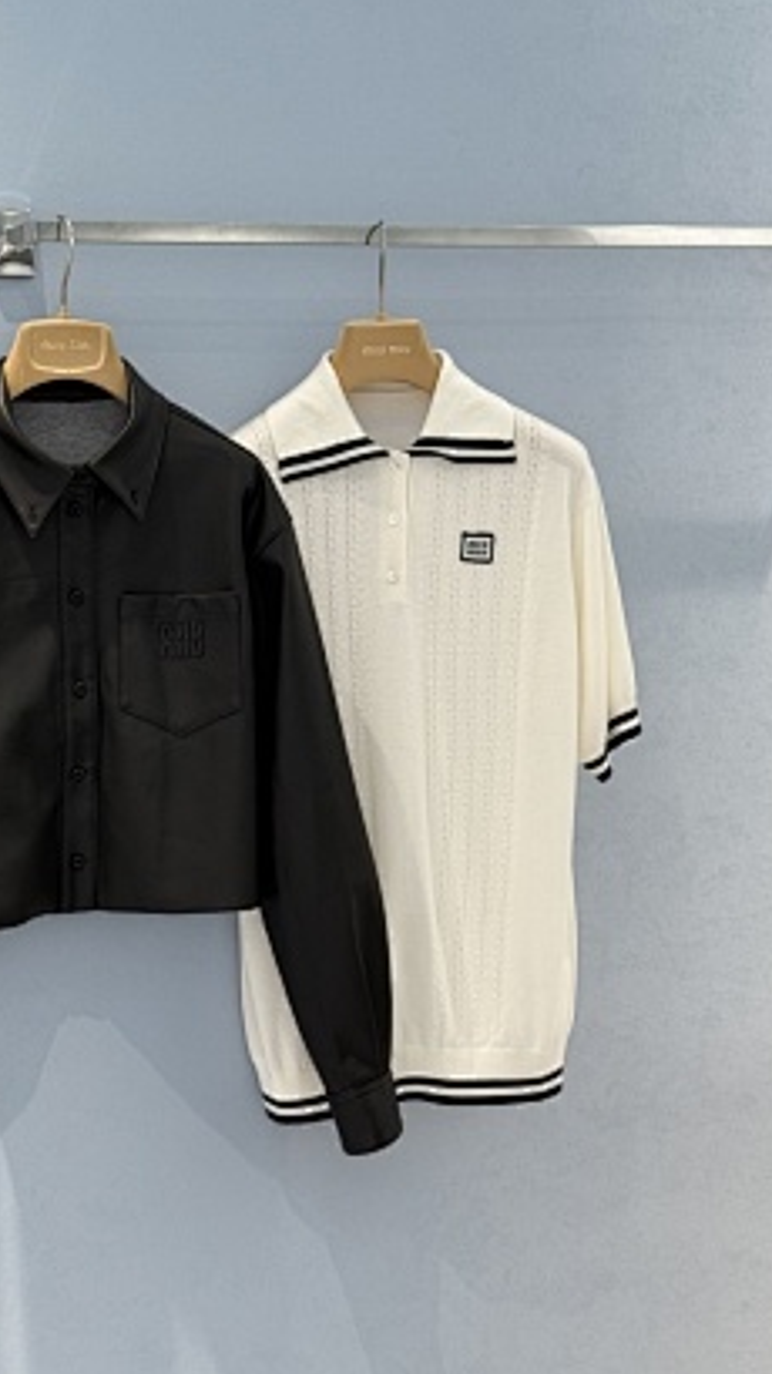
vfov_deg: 32.8
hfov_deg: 18.7
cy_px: 739
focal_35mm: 64
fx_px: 2330
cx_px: 230
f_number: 1.78
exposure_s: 1/117
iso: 100
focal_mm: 6.76
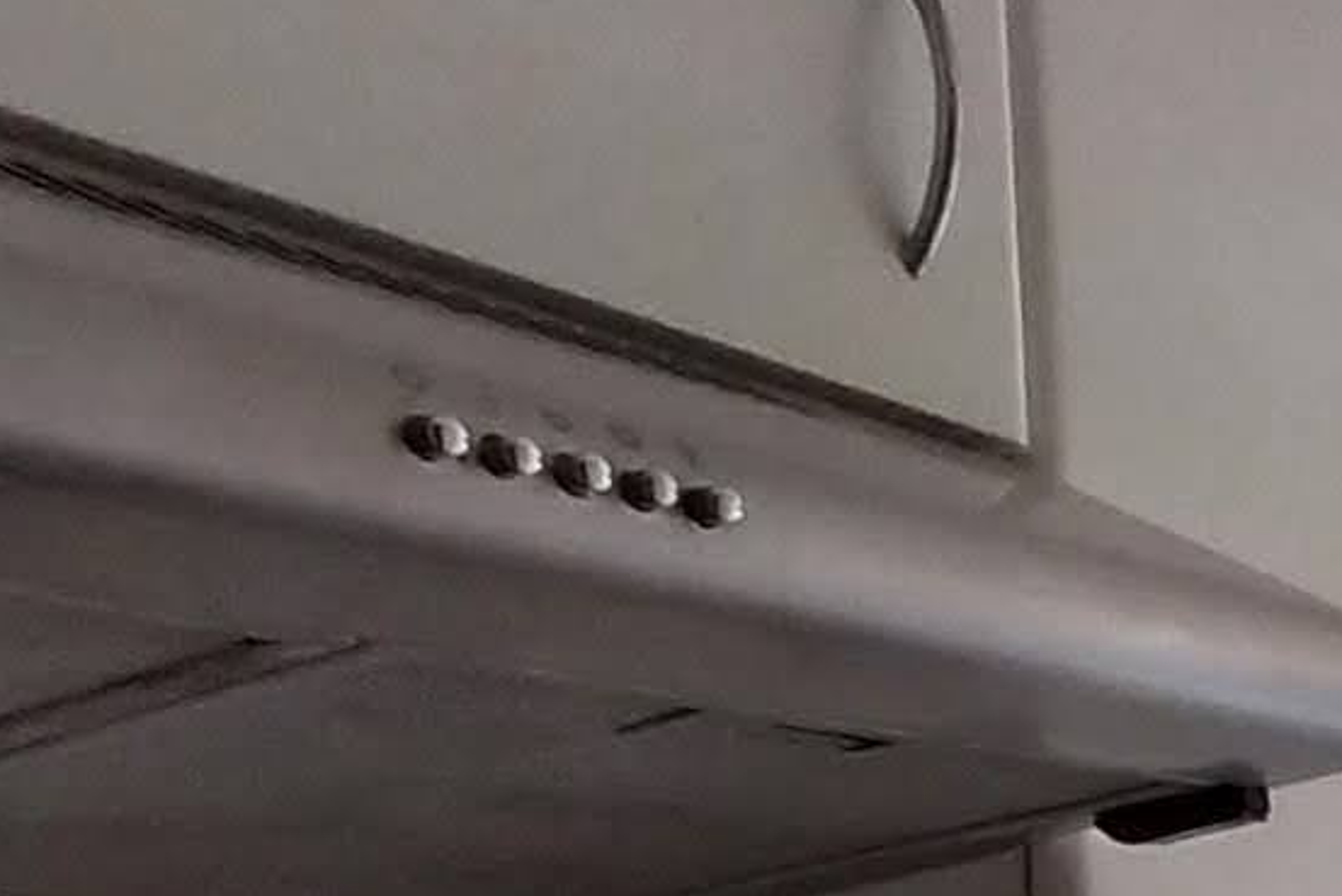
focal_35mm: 63
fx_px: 2349
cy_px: 1326
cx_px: 2145
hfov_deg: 23.5
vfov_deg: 19.1
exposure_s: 1/100
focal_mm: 1.13
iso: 64
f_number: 2.2
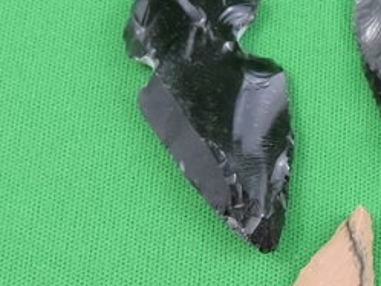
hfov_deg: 19.9
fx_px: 1024
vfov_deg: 15.9
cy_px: 203
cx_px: 446
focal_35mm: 93
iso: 720
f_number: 3.5
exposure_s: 1/125
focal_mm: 5.4
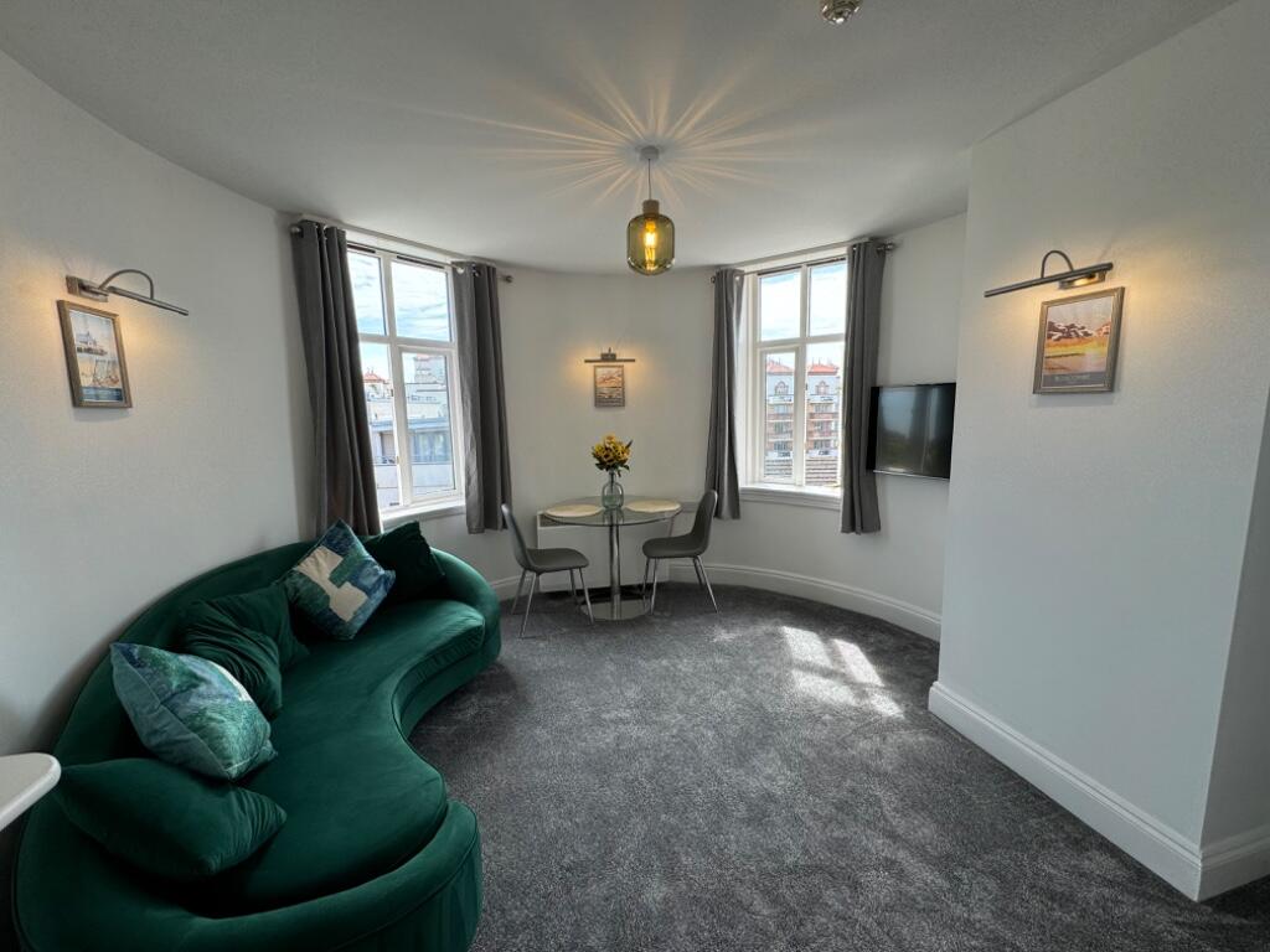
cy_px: 476
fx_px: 514
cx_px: 635
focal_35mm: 14
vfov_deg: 85.7
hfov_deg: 102.1
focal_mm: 2.22
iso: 40
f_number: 2.2
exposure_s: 1/194
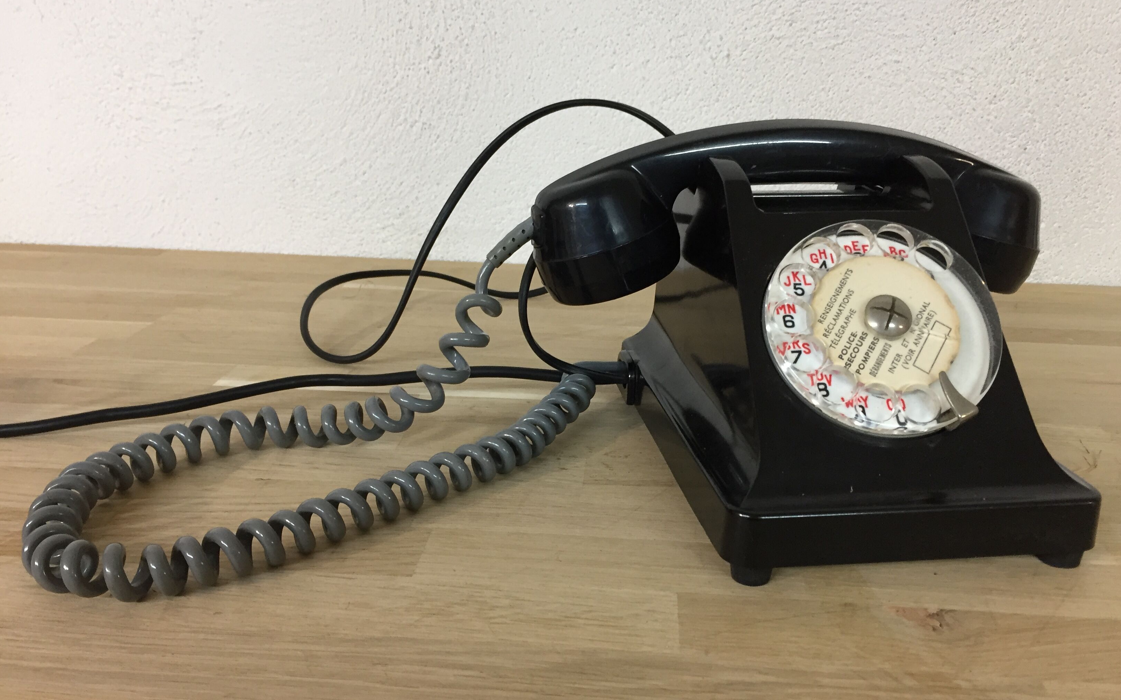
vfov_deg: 40.5
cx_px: 562
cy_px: 388
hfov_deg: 61.2
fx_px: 947
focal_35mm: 31
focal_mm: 4.15
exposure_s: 1/33
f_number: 2.2
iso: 160
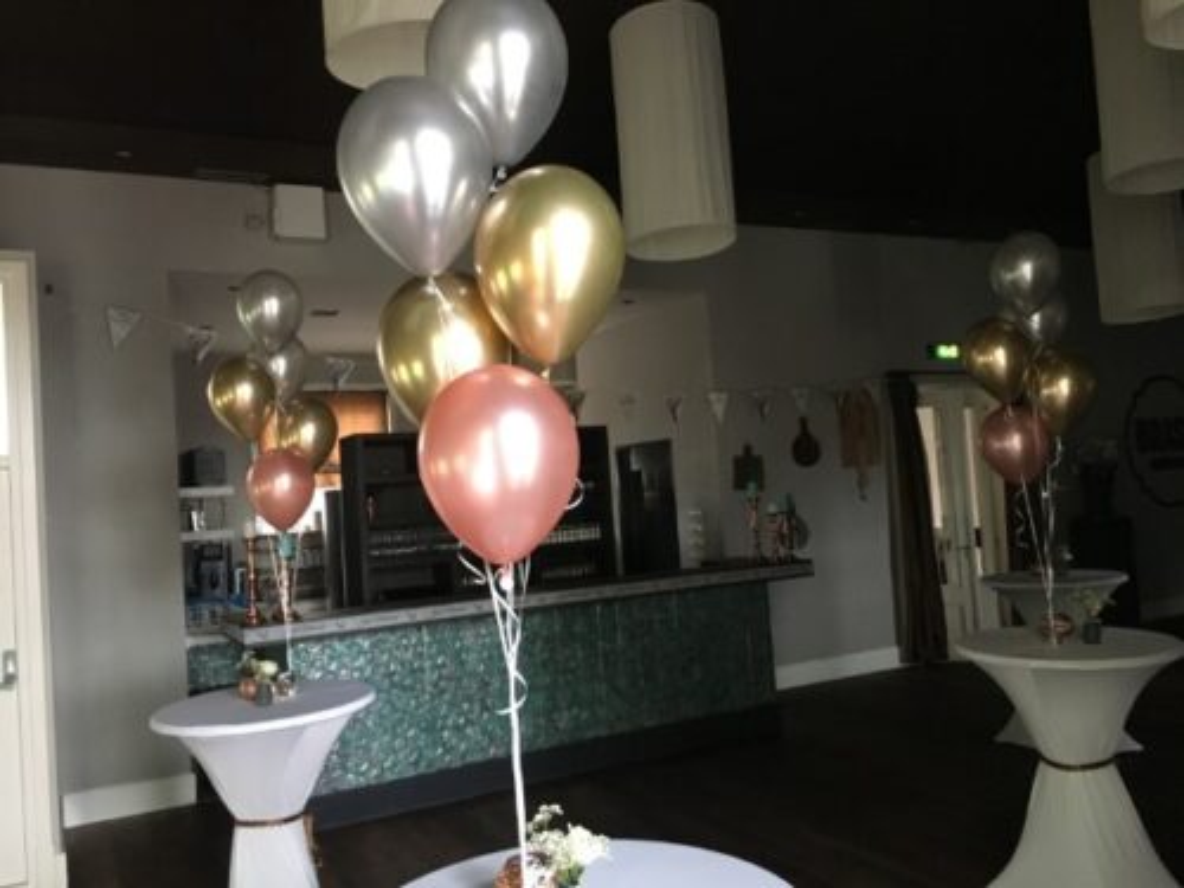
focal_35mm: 29
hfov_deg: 61.7
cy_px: 444
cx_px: 592
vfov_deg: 48.2
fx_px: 992
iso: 200
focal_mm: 4.15
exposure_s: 1/17
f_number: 2.2
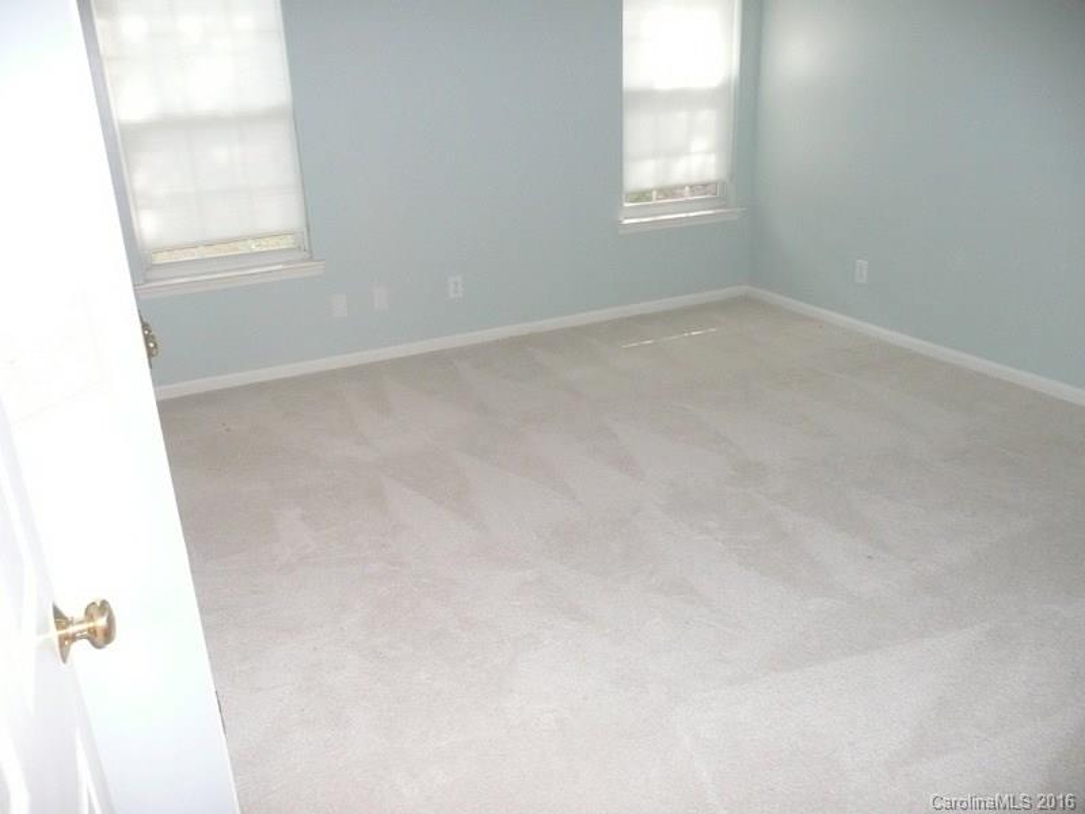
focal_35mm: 28
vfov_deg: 49.7
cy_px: 407
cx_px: 542
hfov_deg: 63.4
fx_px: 878
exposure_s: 1/30
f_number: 3.3
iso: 400
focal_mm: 4.6
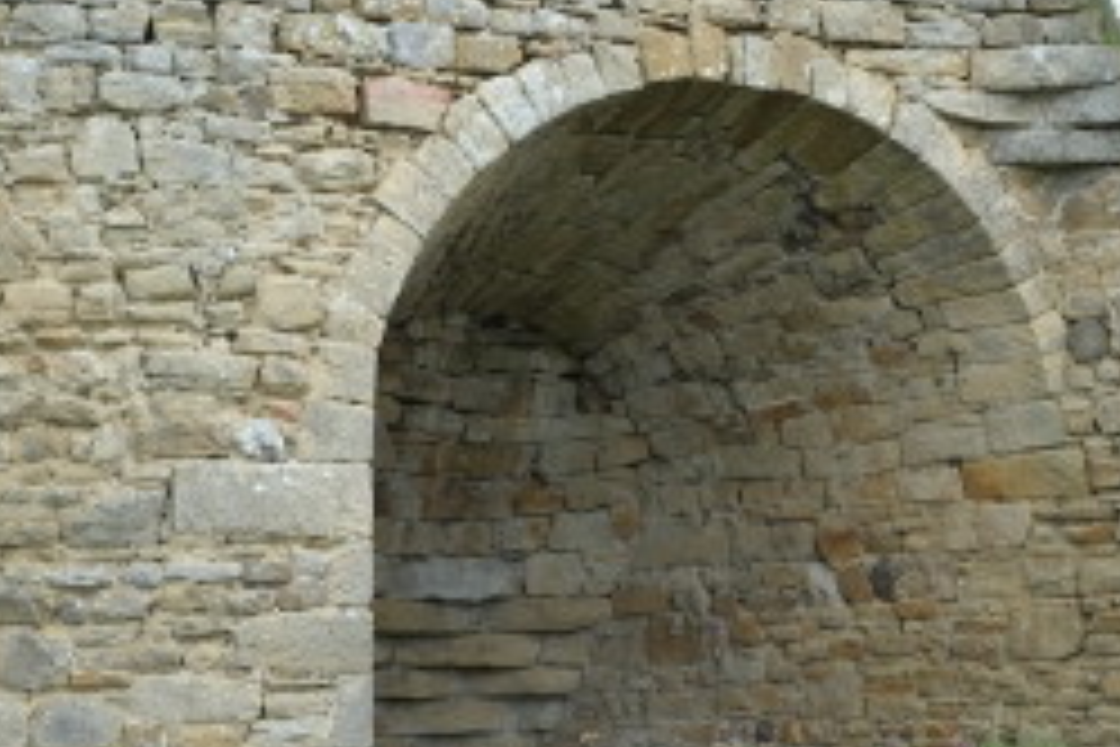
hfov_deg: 23.9
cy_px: 443
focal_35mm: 85
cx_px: 634
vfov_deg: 16.1
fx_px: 2644
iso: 200
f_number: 5.6
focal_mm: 35
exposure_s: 1/200
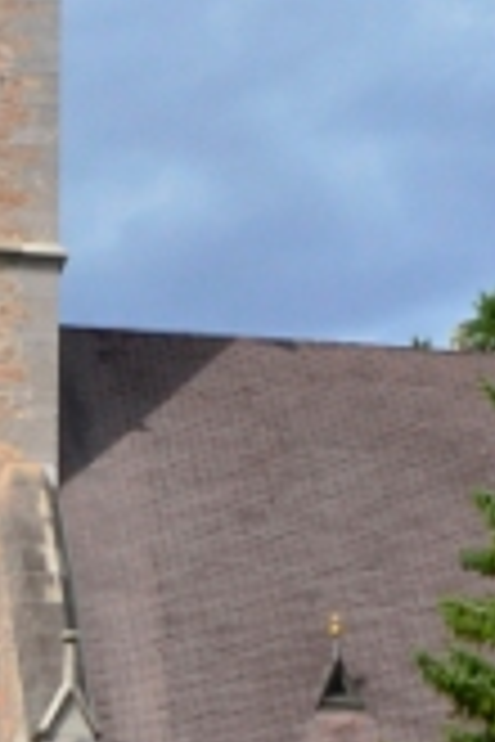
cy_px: 247
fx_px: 3836
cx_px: 74
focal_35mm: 186
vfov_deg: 11.0
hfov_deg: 7.4
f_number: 11
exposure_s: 1/500
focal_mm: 20
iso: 400
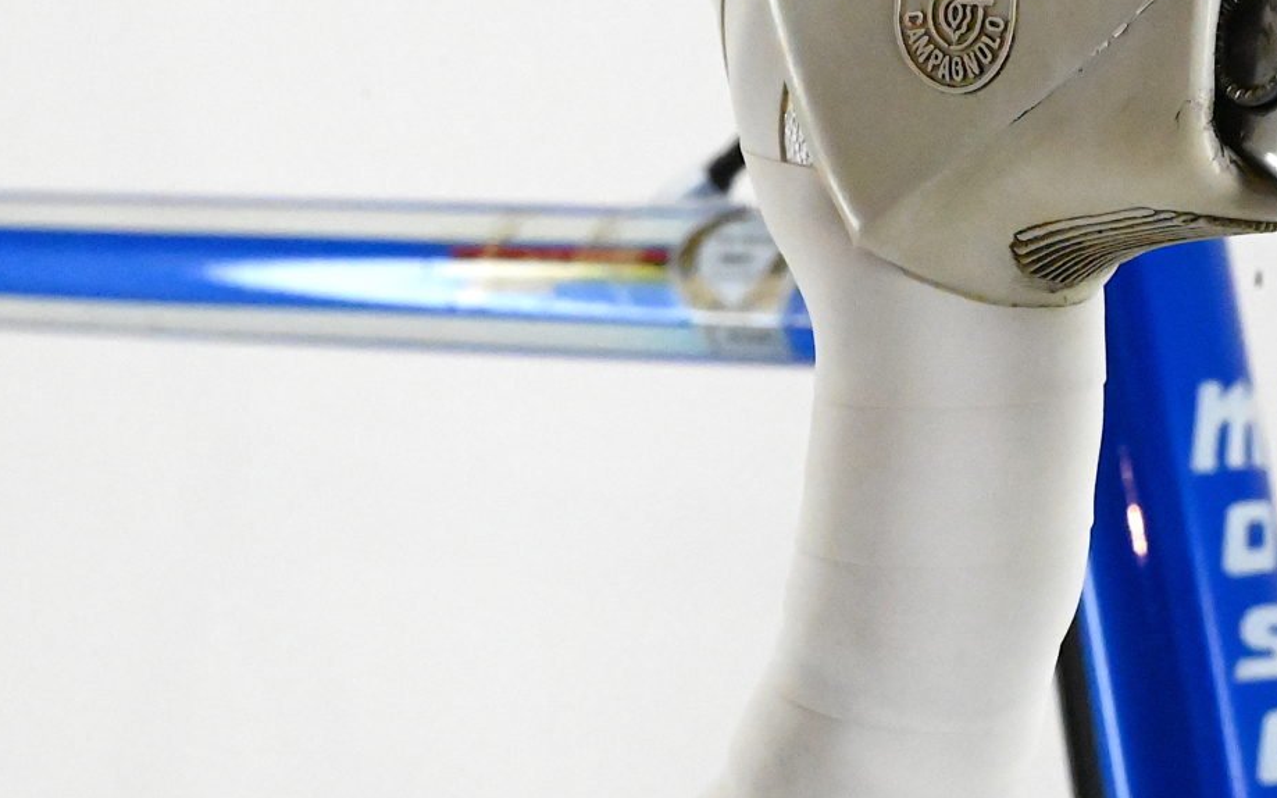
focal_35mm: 149
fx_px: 5185
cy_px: 333
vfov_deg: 8.8
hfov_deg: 14.0
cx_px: 898
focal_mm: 70
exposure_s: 1/640
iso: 22800
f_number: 20
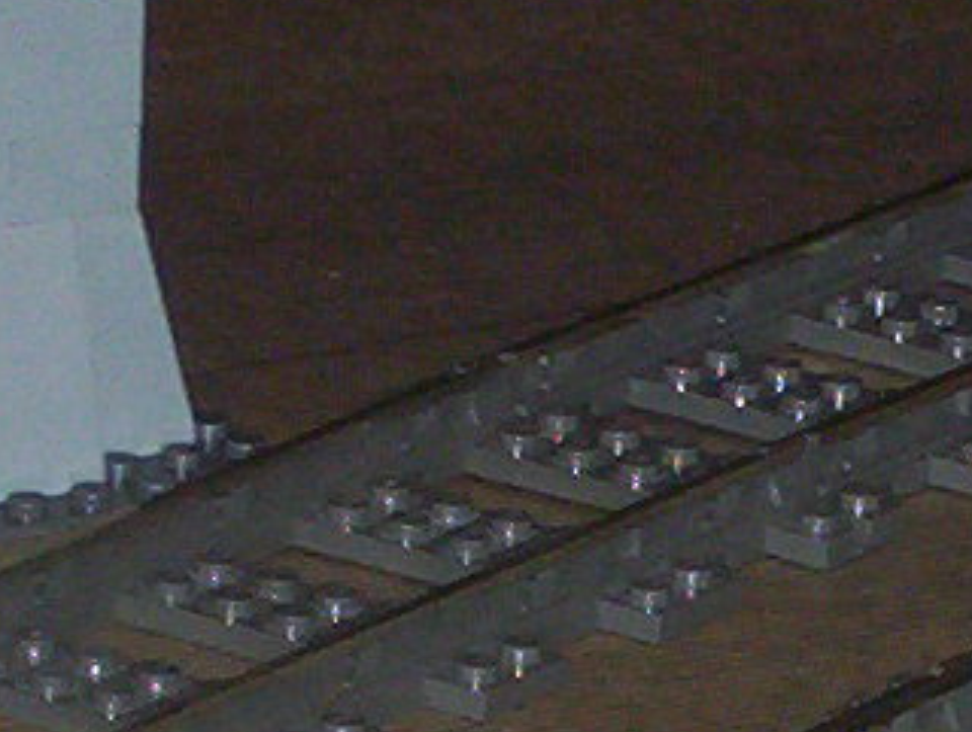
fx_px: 17801
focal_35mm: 633
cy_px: 1315
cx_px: 1713
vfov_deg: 2.3
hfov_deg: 3.1
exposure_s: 1/125
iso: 140
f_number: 4.62
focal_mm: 16.3
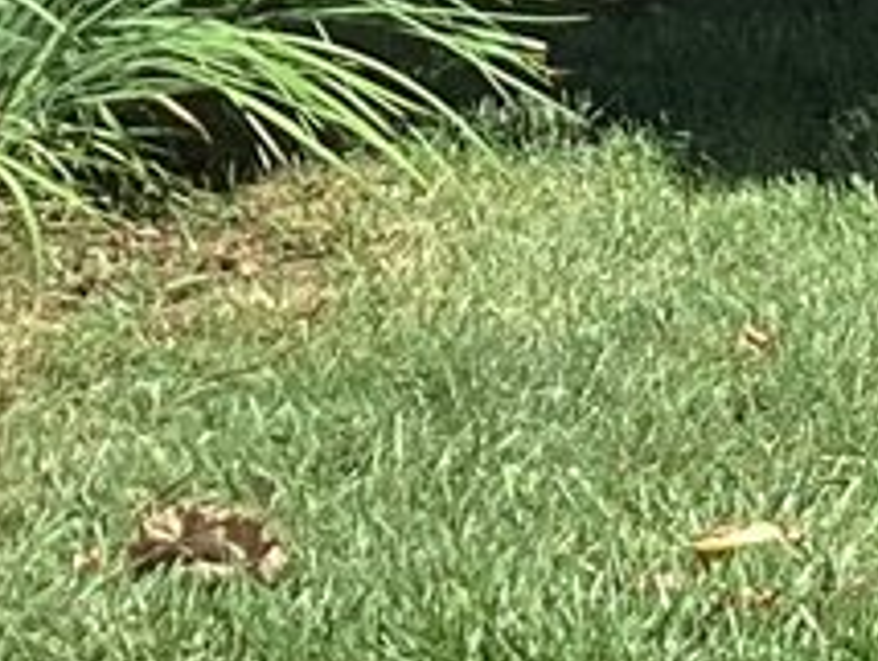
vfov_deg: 6.8
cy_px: 179
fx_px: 5561
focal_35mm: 219
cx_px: 2681
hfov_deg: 7.8
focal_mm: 3.3
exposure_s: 1/494
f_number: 2.4
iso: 25
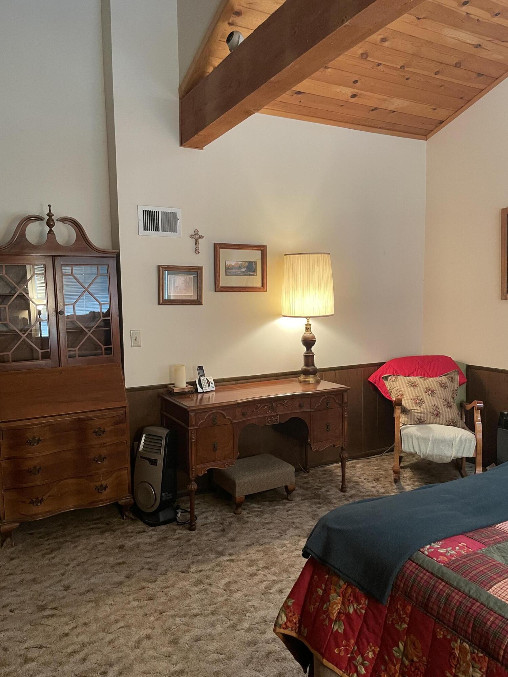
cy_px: 338
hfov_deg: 53.1
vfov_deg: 67.3
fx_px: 509
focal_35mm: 26
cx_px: 254
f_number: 1.6
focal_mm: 4.2
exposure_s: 1/40
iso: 320
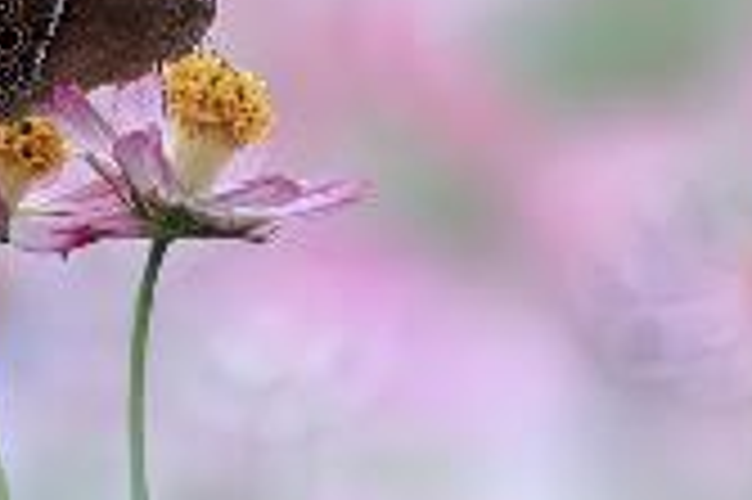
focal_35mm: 425
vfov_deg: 3.2
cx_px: 455
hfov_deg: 4.9
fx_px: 8876
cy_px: 241
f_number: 9
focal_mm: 105
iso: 200
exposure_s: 1/160
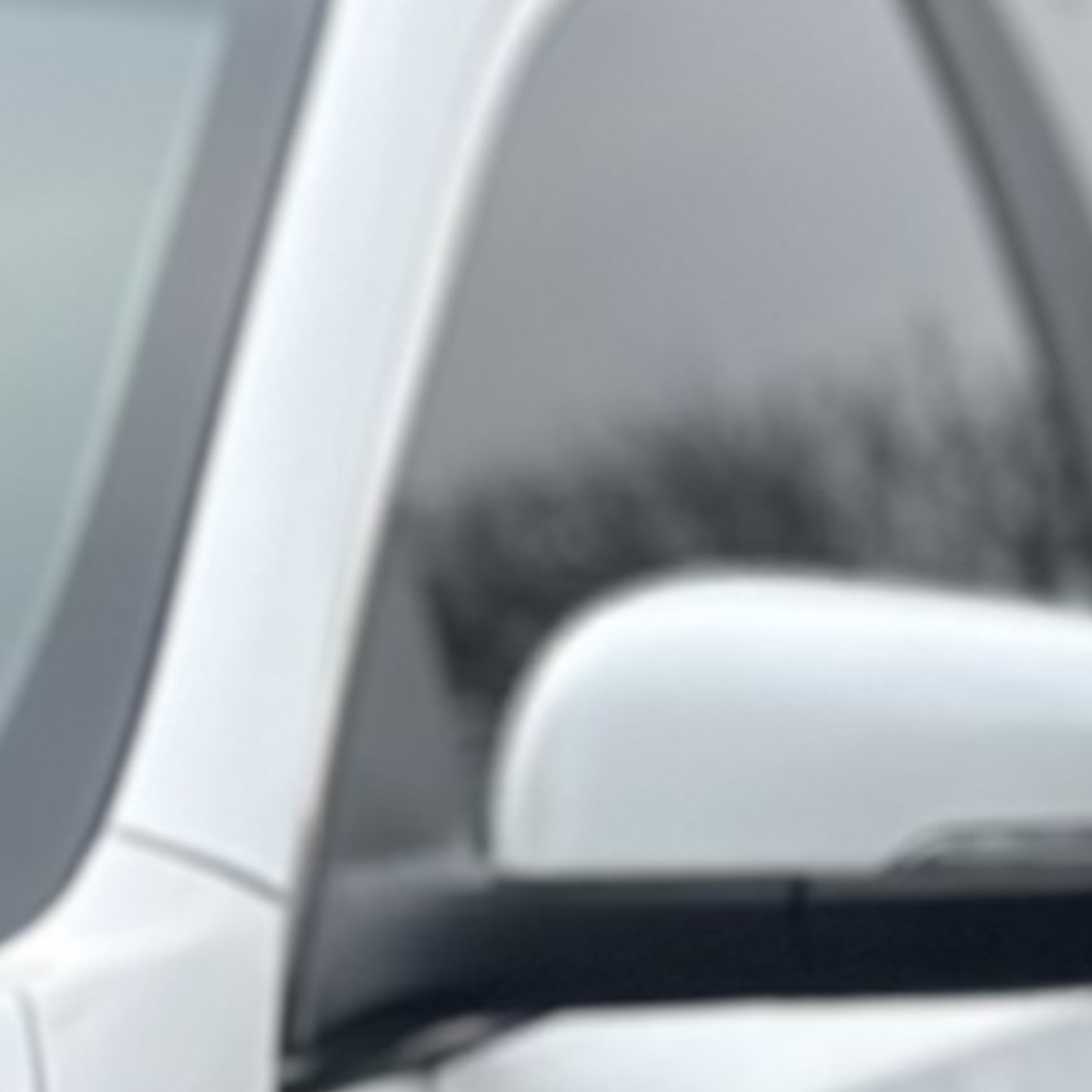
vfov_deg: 4.9
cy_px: 1232
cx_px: -1847
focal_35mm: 354
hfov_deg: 4.8
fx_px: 12634
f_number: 1.78
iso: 100
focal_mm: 6.86
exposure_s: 1/2890
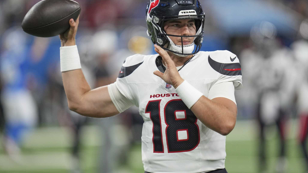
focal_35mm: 420
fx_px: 3430
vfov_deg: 2.9
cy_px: 78
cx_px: 154
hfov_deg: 5.1
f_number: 2.8
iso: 2500
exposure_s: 1/2000
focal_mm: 400
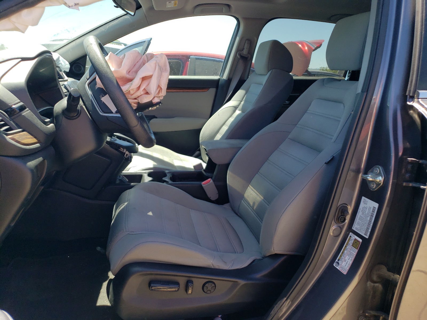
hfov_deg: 67.3
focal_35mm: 26
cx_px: 214
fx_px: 321
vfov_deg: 53.1
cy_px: 160
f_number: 1.5
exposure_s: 1/625
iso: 50
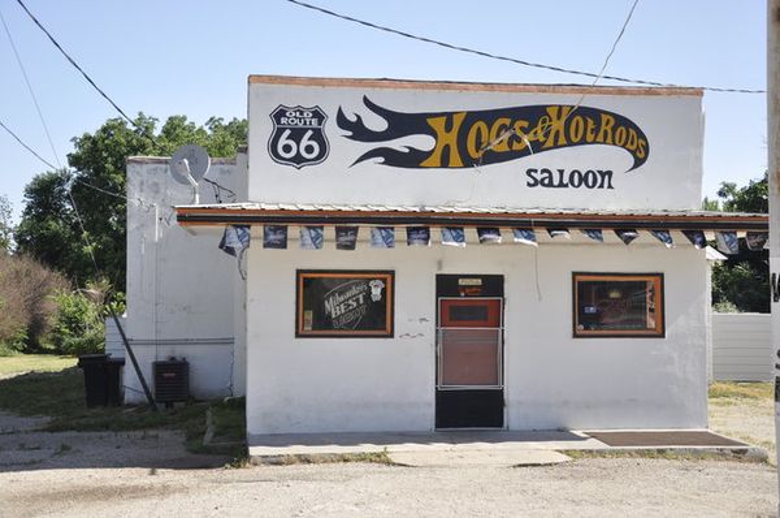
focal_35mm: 45
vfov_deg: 29.8
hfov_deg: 43.7
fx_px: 973
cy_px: 259
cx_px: 390
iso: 200
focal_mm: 30
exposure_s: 1/200
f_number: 7.1
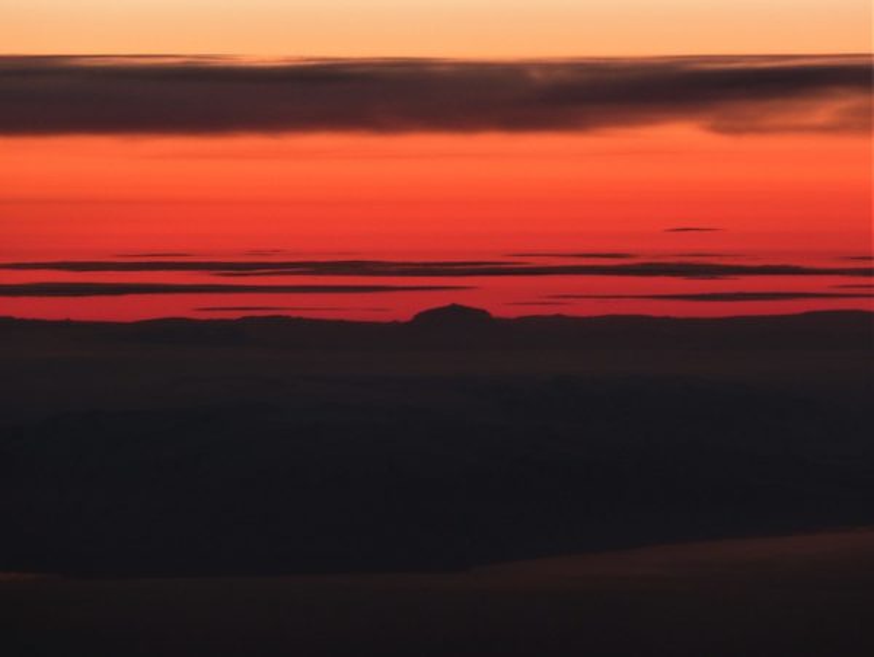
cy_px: 328
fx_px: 9198
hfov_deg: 5.4
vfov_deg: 4.1
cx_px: 437
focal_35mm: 364
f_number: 4.9
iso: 80
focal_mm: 49.2
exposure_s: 1/5
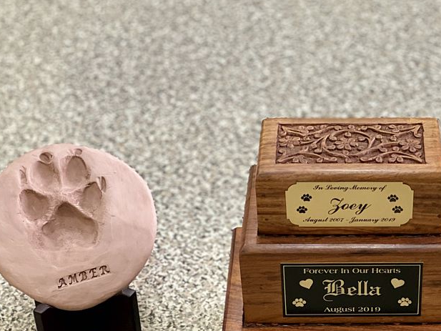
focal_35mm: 91
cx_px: 354
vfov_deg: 16.1
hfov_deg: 21.3
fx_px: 1160
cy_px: 261
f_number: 2
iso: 250
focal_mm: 6
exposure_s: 1/40
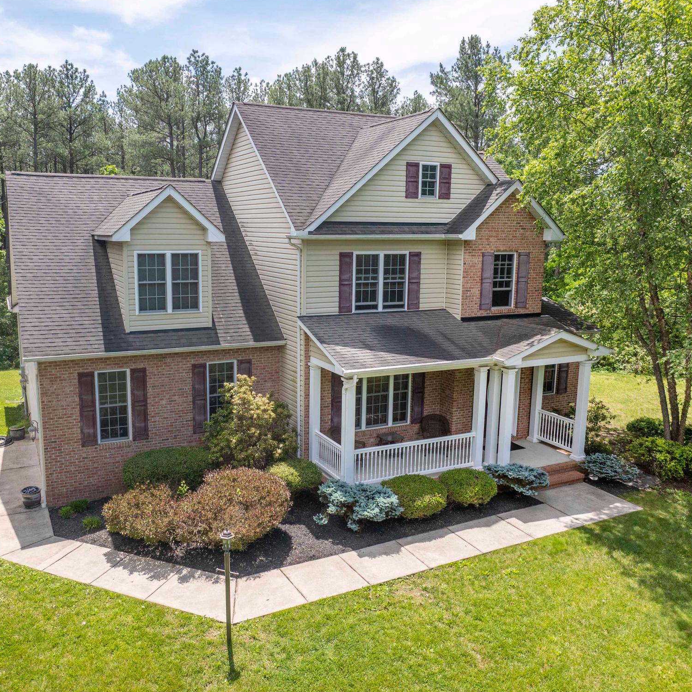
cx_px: 299
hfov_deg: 55.4
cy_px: 348
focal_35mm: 29
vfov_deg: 55.6
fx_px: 656
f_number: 2.8
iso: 180
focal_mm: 12.29
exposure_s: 1/2000
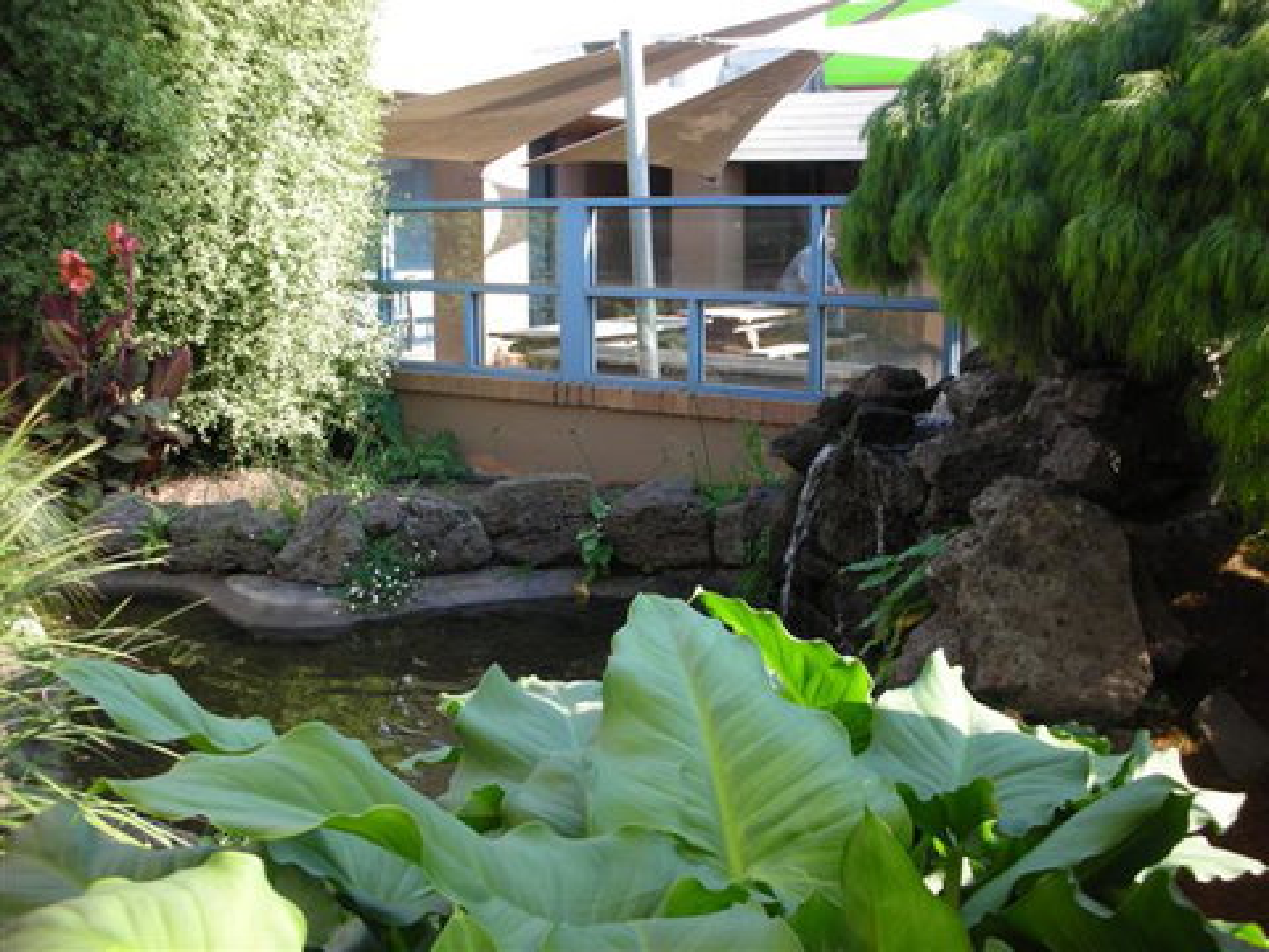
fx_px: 1283
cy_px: 476
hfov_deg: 52.6
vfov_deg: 40.7
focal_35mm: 35
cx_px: 634
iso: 50
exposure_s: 1/123
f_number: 3
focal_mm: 5.8
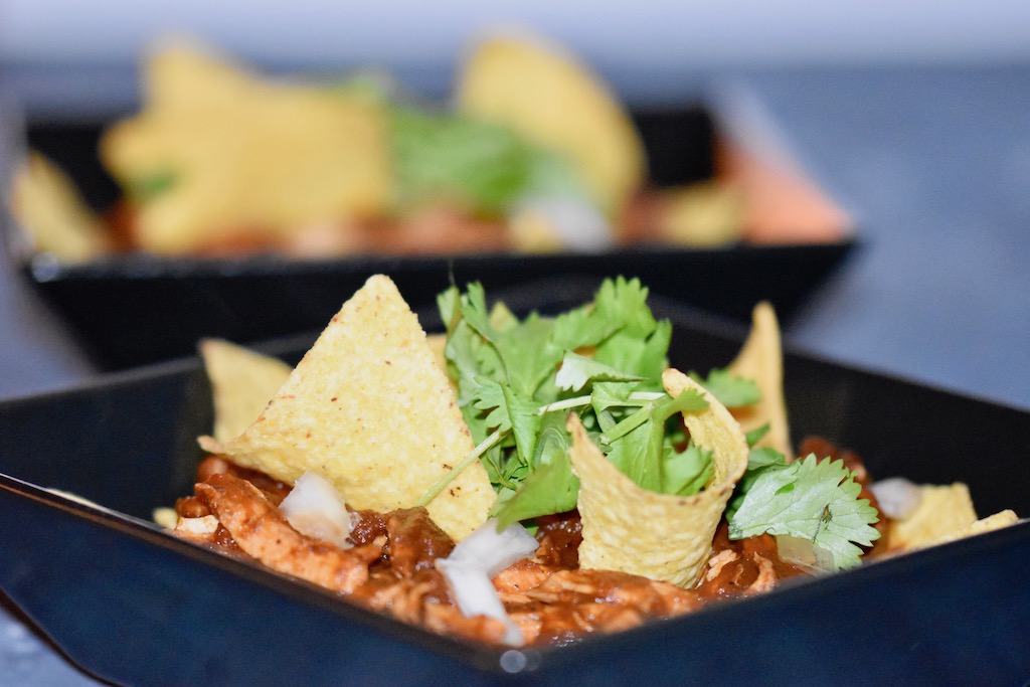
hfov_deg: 13.0
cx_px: 515
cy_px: 344
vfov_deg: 8.7
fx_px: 4507
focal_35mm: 158
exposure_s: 1/60
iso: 5600
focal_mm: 105
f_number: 3.2
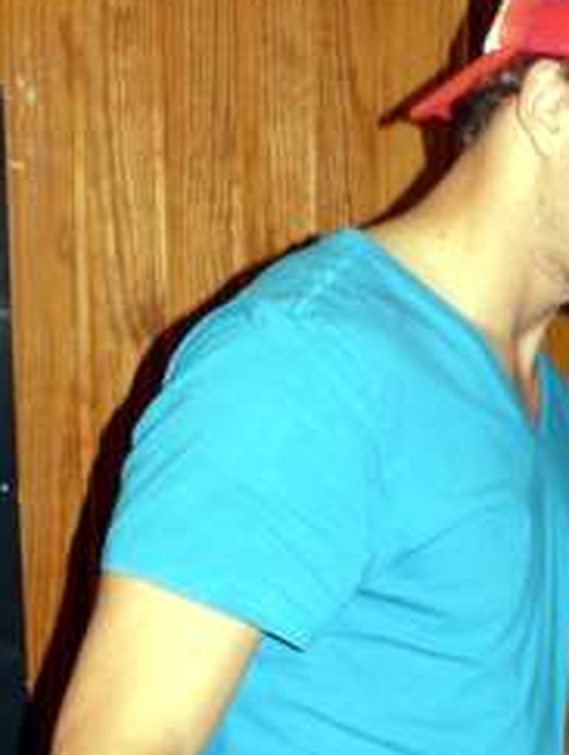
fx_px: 2011
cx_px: 435
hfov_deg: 16.0
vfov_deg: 20.4
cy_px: 802
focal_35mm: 92
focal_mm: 7.4
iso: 100
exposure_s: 1/30
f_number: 2.8
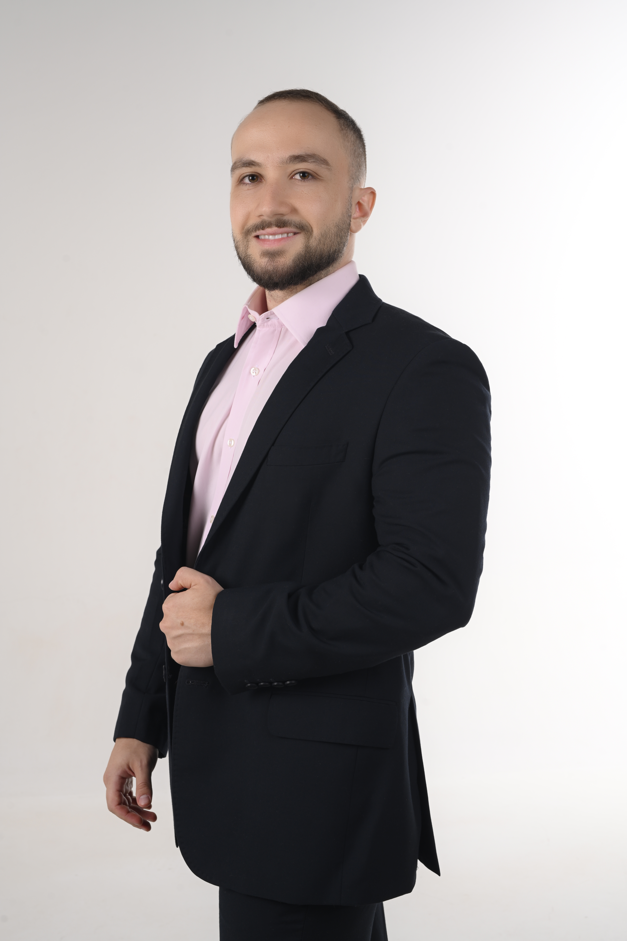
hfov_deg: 27.0
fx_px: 1306
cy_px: 470
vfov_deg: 39.6
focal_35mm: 50
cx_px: 314
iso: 125
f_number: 10
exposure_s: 1/125
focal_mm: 50
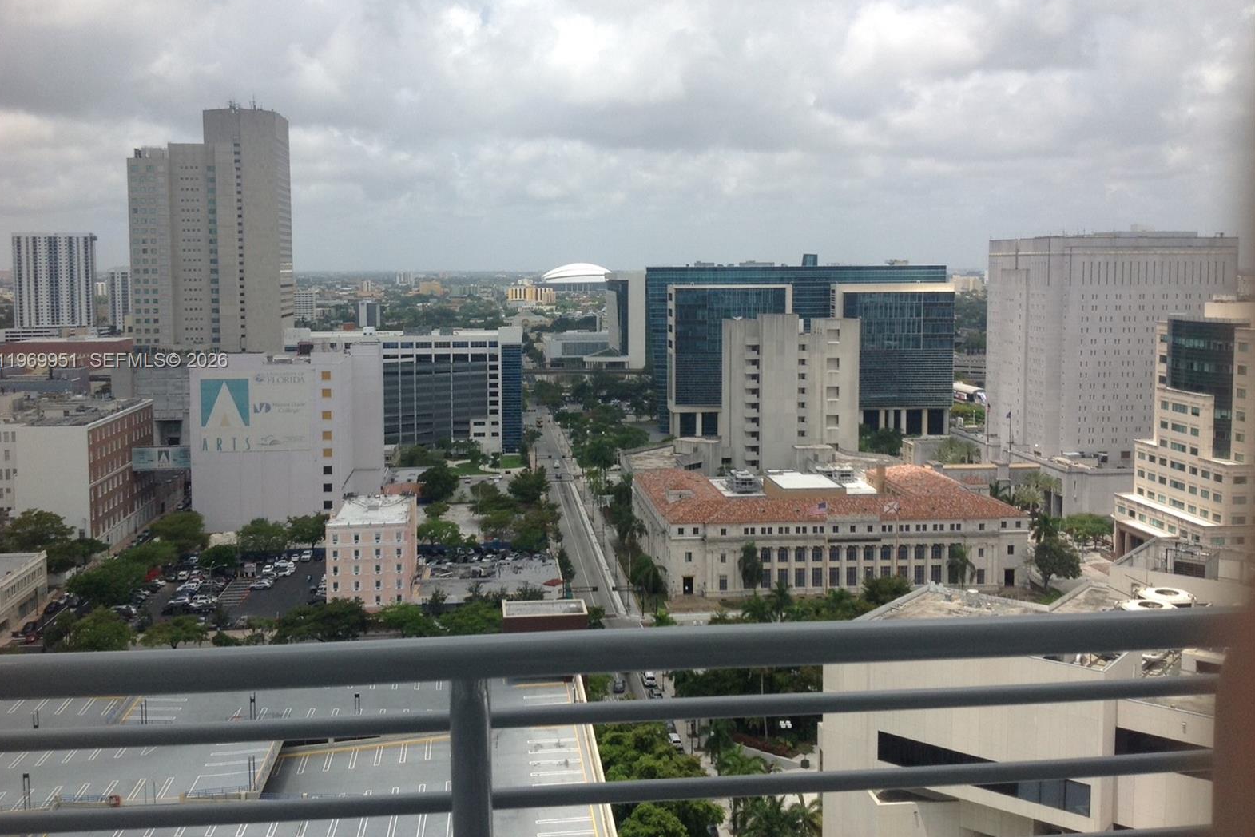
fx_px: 1290
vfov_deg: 35.9
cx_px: 618
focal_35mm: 37
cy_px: 362
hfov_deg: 51.9
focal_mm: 4.28
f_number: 2.4
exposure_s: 1/2519
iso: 50
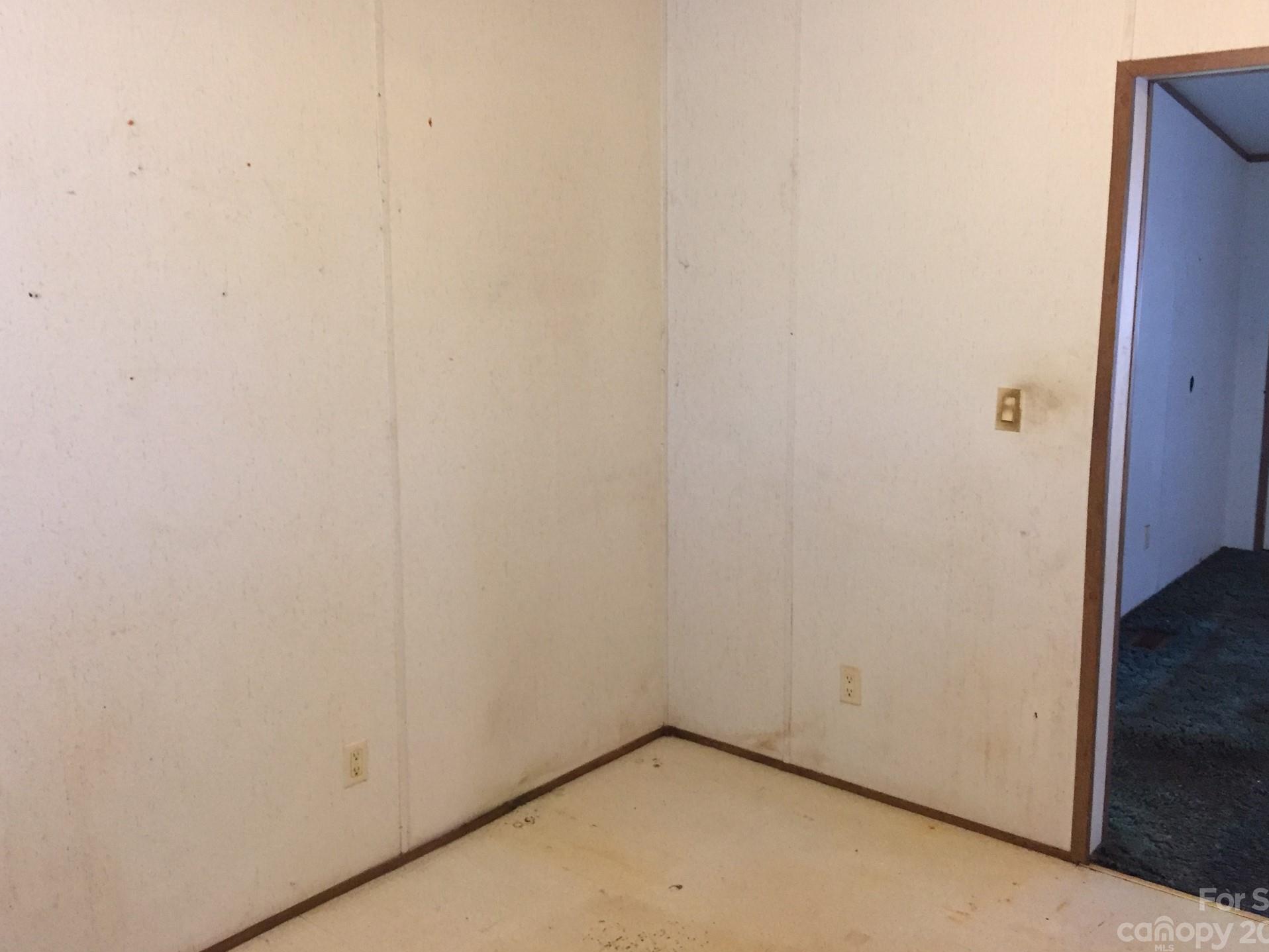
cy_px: 456
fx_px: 1136
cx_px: 636
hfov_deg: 58.4
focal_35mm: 31
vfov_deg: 45.4
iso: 160
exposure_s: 1/30
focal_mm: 4.15
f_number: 2.2
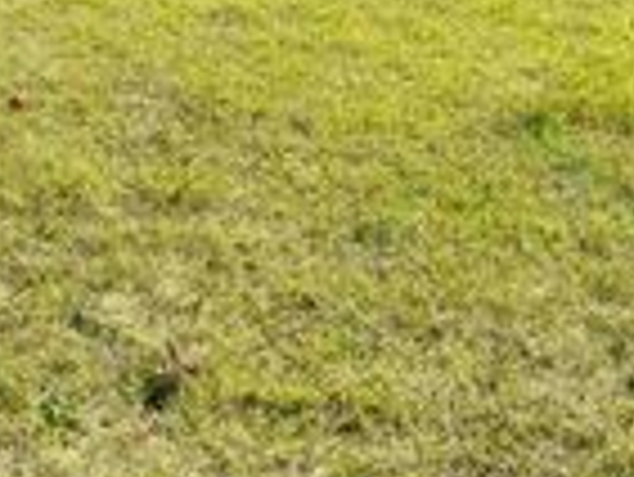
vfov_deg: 15.8
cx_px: 130
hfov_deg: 22.7
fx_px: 1558
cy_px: -268
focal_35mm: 85
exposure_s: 1/2370
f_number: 1.78
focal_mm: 6.76
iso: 100
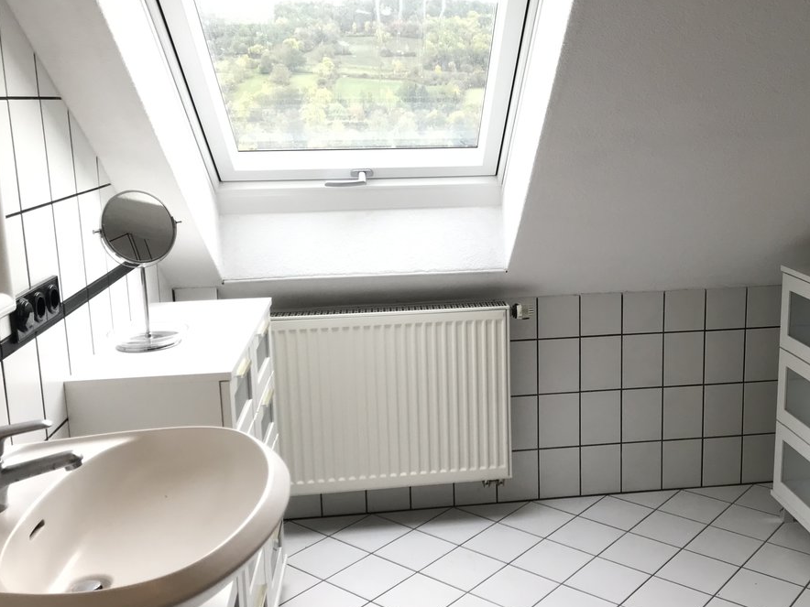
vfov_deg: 37.7
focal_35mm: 38
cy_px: 285
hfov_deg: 48.3
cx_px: 525
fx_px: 889
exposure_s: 1/100
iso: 40
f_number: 1.8
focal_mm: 3.99
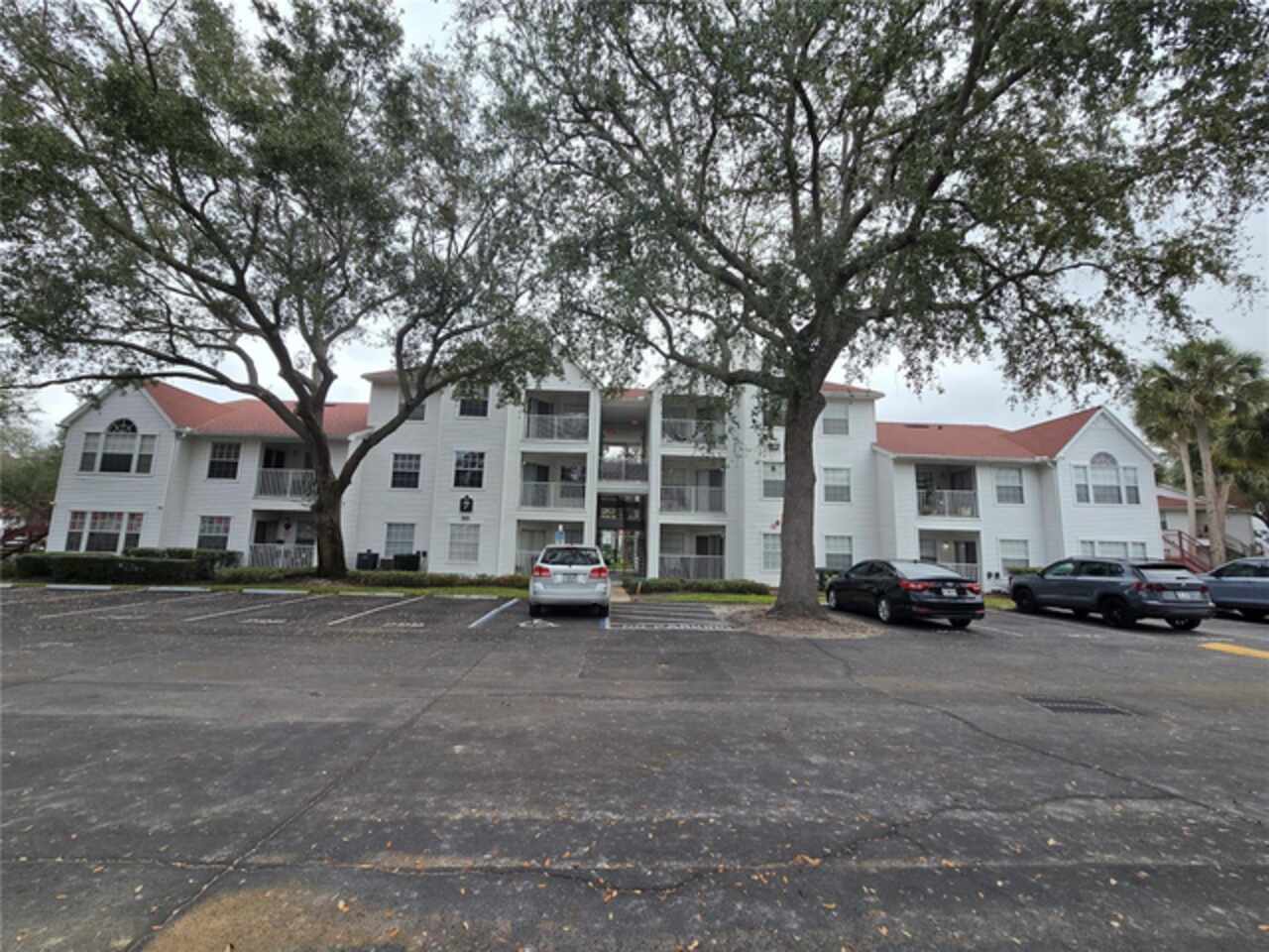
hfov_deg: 106.2
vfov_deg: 89.9
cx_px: 634
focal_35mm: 13
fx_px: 477
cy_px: 476
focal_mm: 2.2
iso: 50
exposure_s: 1/796
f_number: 2.2
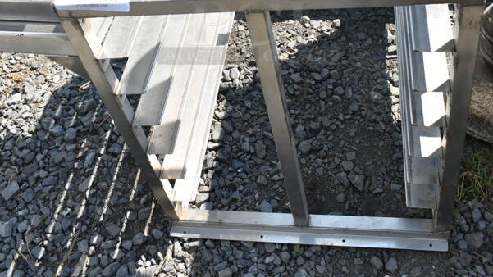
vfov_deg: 26.7
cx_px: 249
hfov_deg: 47.4
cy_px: 22
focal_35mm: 43
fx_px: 562
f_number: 6.3
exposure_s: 1/160
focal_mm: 18
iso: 100
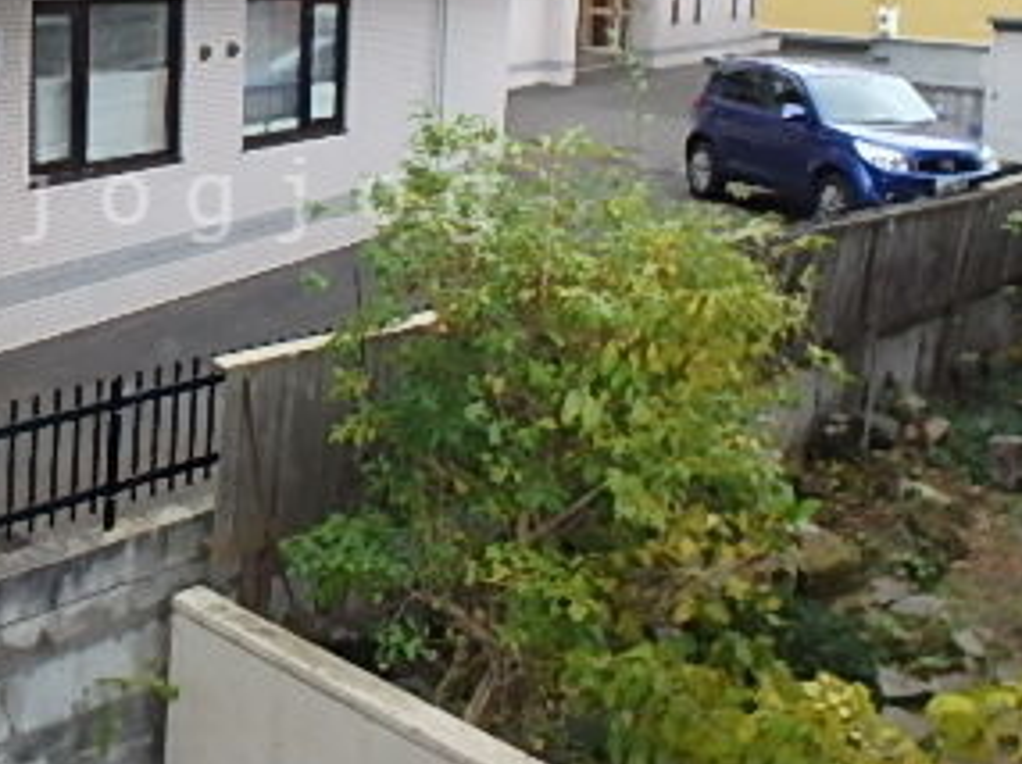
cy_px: 200
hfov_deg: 39.5
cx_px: 264
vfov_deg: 30.4
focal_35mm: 47
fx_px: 1386
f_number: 3.5
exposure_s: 1/30
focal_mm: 3.7
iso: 400
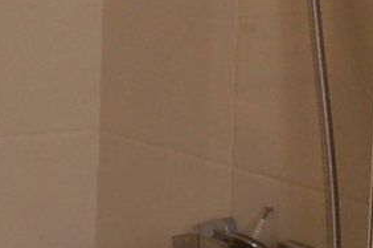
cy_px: -43
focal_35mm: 213
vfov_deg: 6.4
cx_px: -259
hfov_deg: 9.3
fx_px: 2201
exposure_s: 1/30
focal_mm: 25
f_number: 7.1
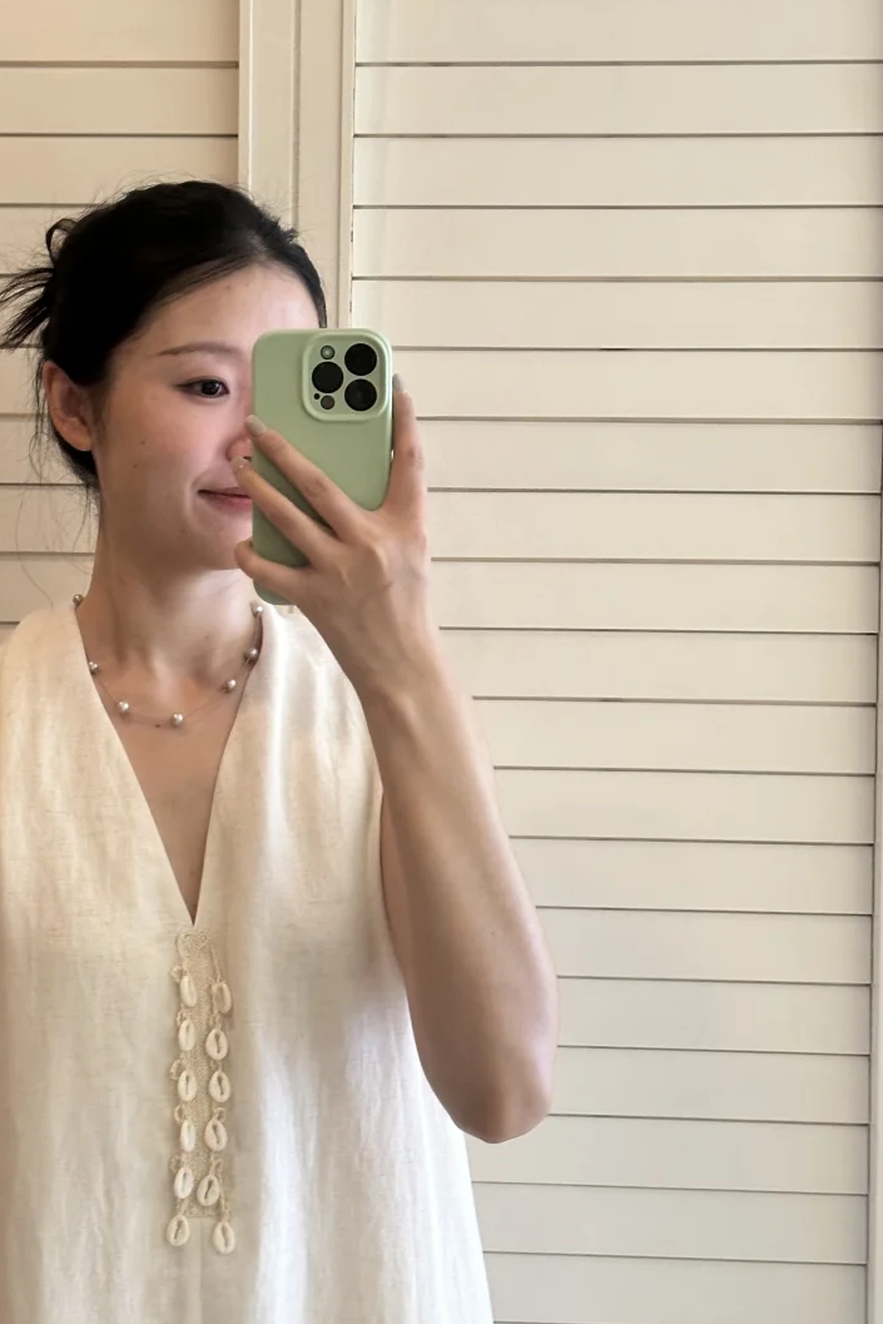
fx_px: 2501
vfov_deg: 29.6
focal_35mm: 68
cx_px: 229
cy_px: 544
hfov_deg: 19.9
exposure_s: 1/33
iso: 500
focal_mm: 6.86
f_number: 1.78
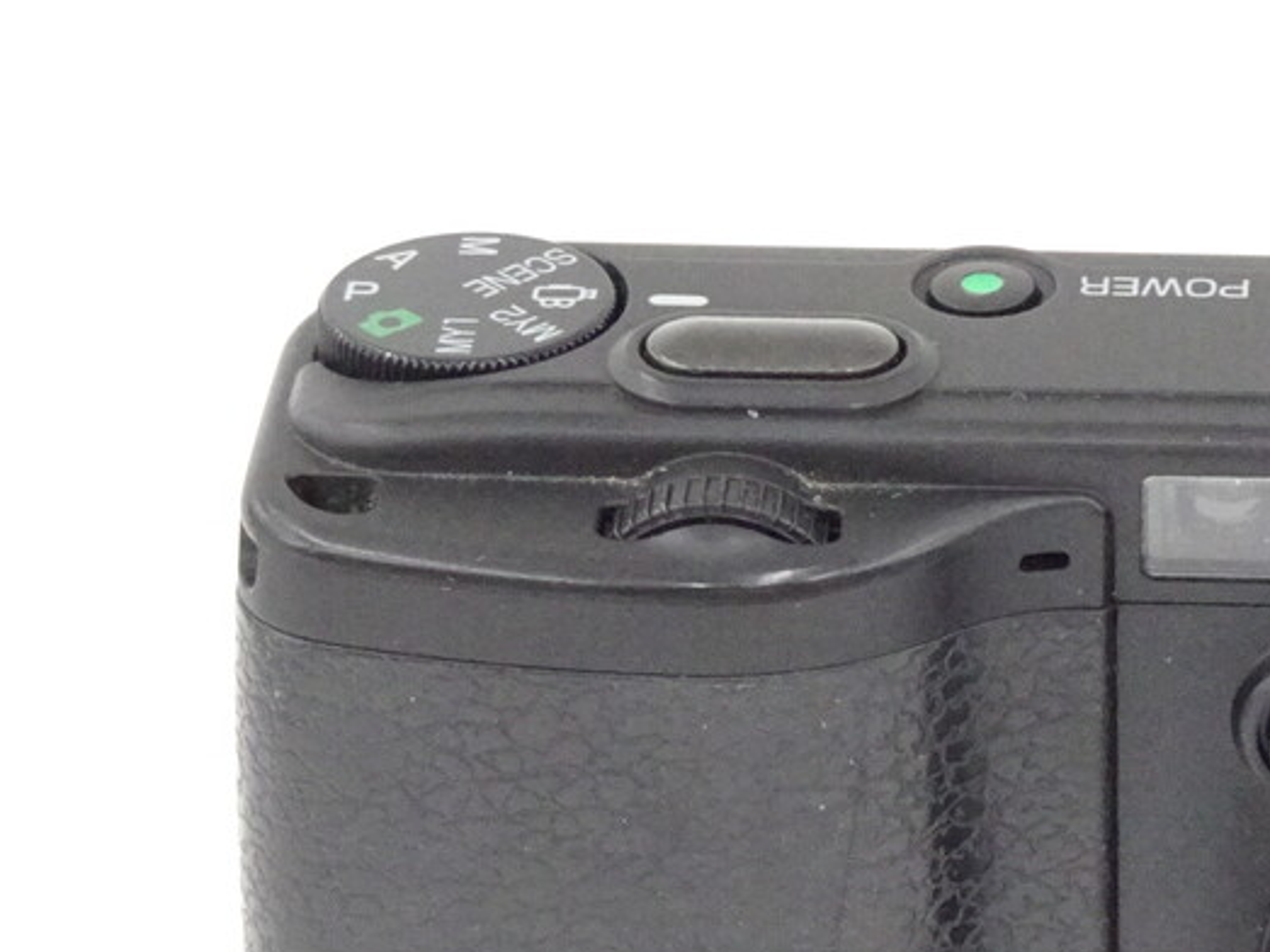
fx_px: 6309
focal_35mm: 172
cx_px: 1333
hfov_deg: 11.4
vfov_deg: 8.6
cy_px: 816
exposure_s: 1/80
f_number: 5
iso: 1250
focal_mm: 12.87
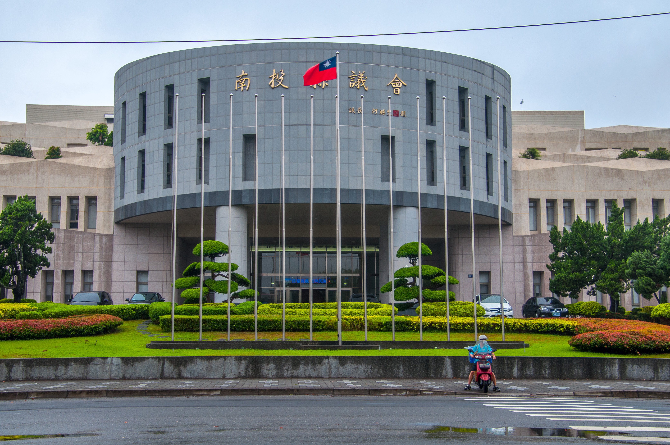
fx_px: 864
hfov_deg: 42.4
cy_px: 222
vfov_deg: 28.9
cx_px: 335
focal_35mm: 46
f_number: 8
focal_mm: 31
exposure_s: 1/80
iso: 160
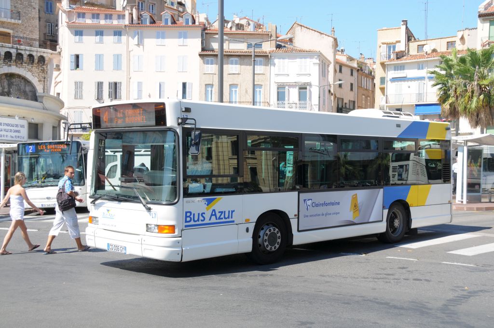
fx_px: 658
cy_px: 164
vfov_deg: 28.0
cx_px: 247
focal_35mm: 48
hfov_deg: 41.2
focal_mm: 32
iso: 200
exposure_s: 1/320
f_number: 9
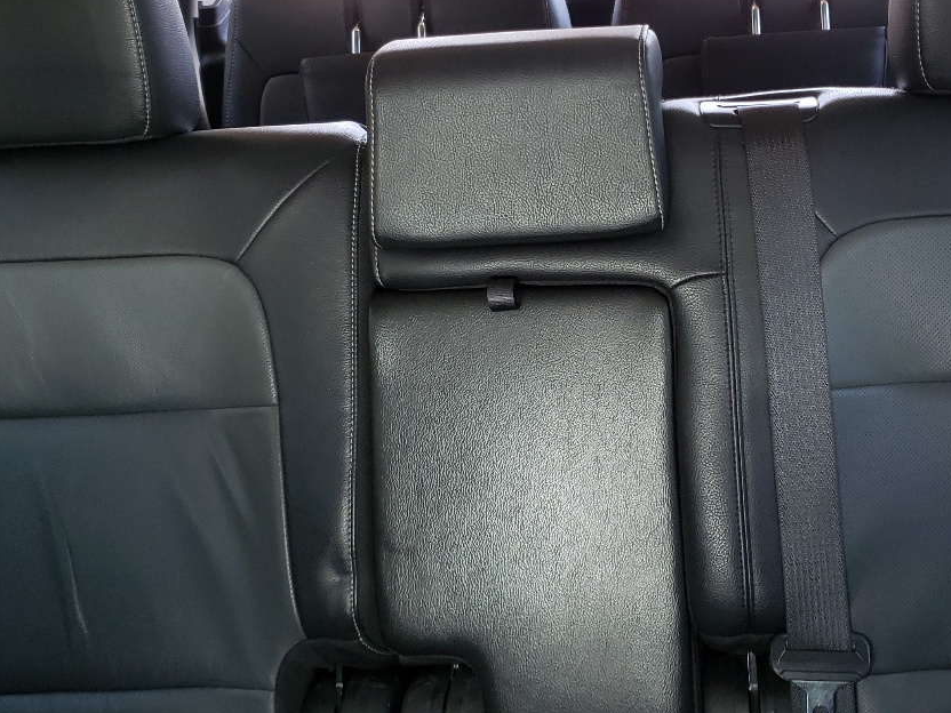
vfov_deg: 28.9
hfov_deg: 37.8
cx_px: 618
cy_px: 242
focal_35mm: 50
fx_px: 1374
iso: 55
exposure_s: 1/120
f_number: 1.5
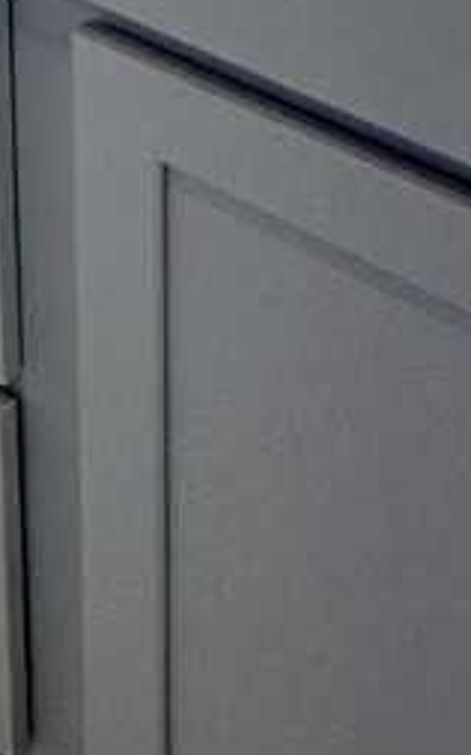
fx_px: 1849
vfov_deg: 18.3
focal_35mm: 90
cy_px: -594
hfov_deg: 13.4
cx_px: -313
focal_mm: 2.22
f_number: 2.2
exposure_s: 1/120
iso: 80
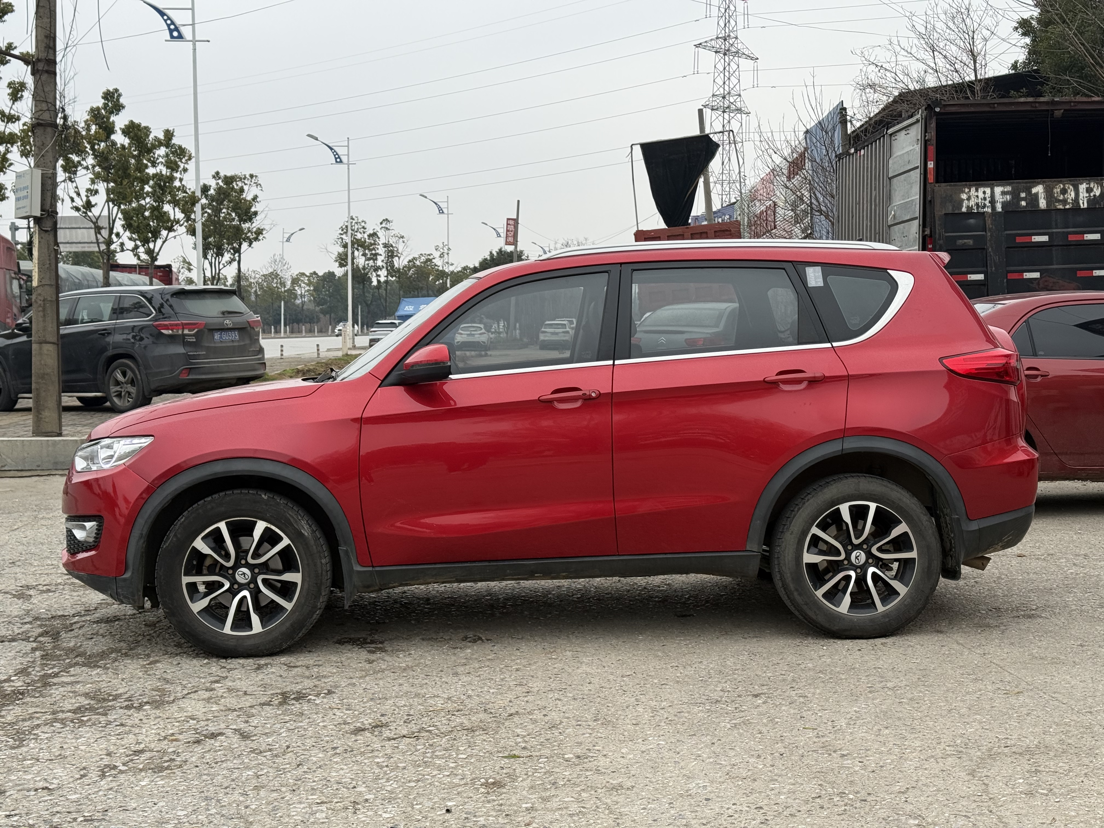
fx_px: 1531
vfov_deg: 30.3
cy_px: 414
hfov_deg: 39.7
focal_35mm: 48
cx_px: 552
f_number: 1.78
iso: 64
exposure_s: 1/1013
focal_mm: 6.76
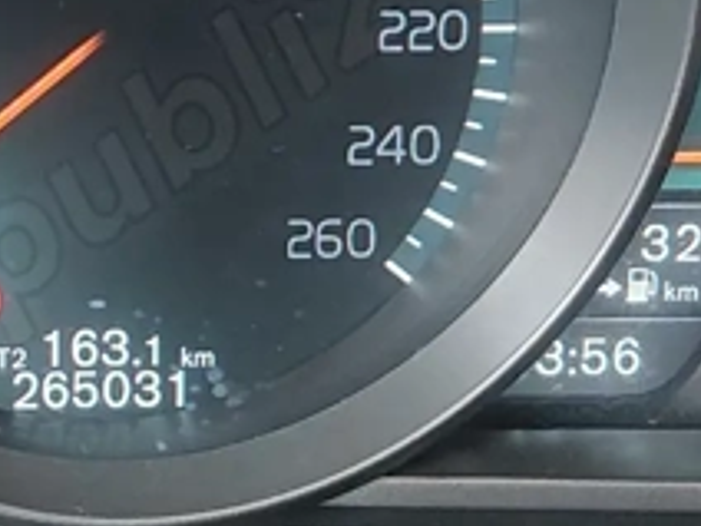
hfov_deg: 16.2
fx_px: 2390
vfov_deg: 12.5
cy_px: 99
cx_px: -79
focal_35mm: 118
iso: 1000
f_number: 1.8
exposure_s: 1/24
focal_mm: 4.69
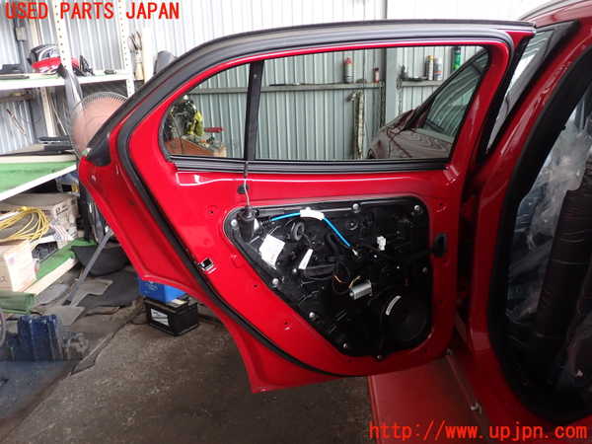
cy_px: 222
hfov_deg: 60.0
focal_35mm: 30
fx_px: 513
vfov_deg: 46.8
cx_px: 296
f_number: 2.3
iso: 200
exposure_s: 1/50
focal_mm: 5.4
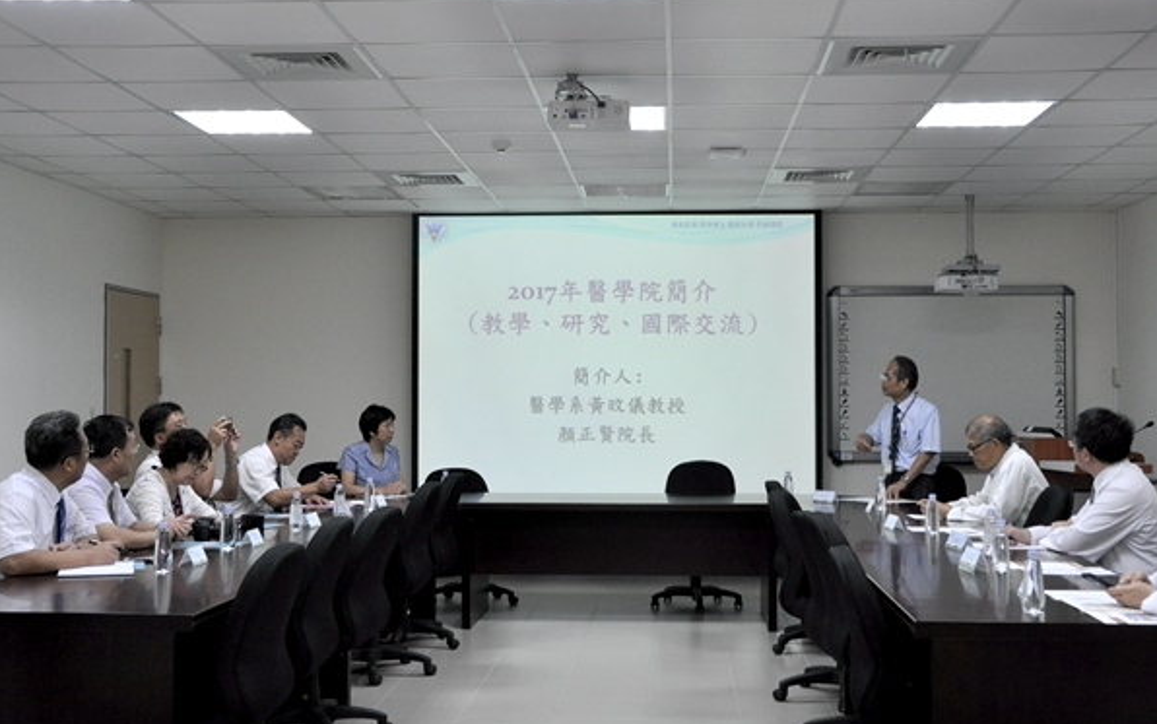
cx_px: 578
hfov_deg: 49.3
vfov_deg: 32.0
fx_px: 1262
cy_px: 378
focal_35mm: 40
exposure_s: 1/50
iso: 800
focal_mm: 26
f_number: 7.1
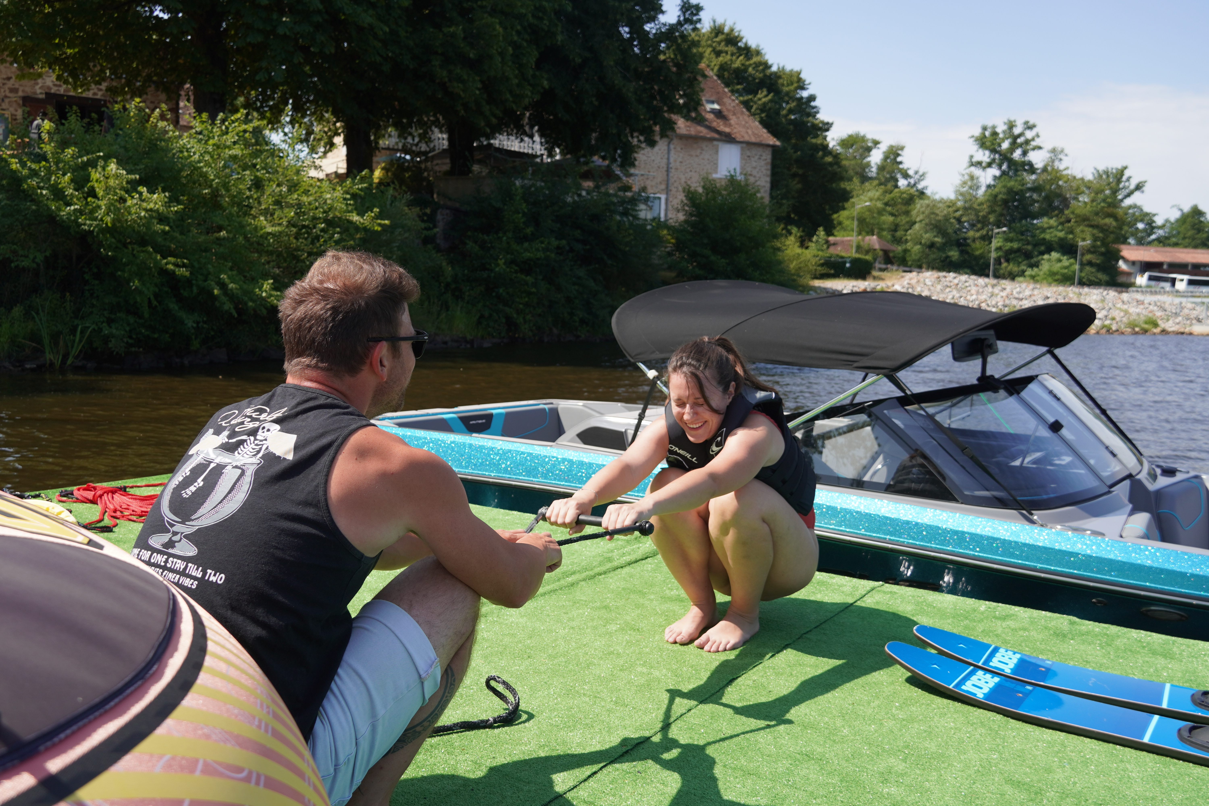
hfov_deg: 61.9
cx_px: 604
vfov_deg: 43.6
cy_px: 403
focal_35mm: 30
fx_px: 1007
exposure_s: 1/500
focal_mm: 20
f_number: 4.5
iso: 100
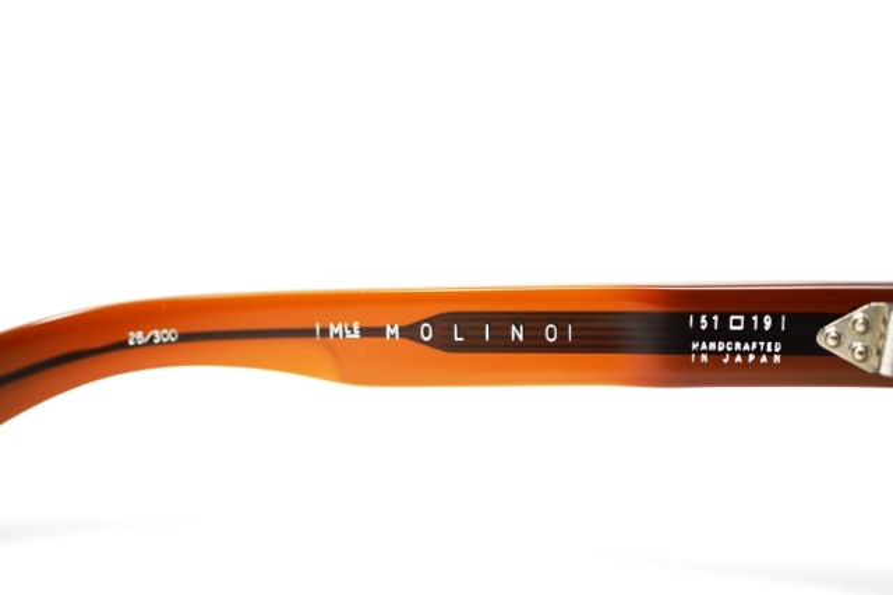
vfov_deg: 27.0
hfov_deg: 39.6
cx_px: 446
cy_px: 298
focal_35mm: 50
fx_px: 1240
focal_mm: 50
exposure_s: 1/50
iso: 200
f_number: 2.8
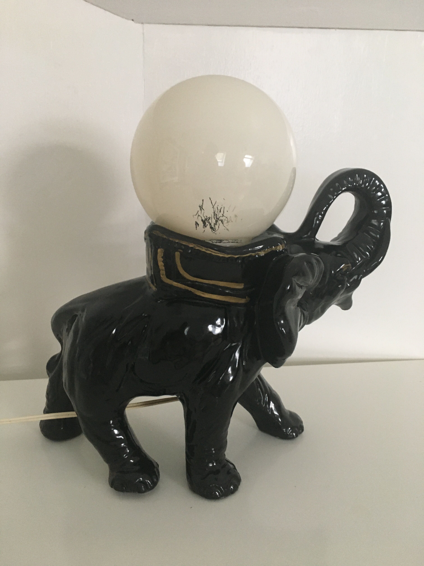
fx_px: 474
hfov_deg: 48.2
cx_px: 212
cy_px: 283
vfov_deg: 61.7
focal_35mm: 29
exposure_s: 1/20
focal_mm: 4.15
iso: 200
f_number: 2.2
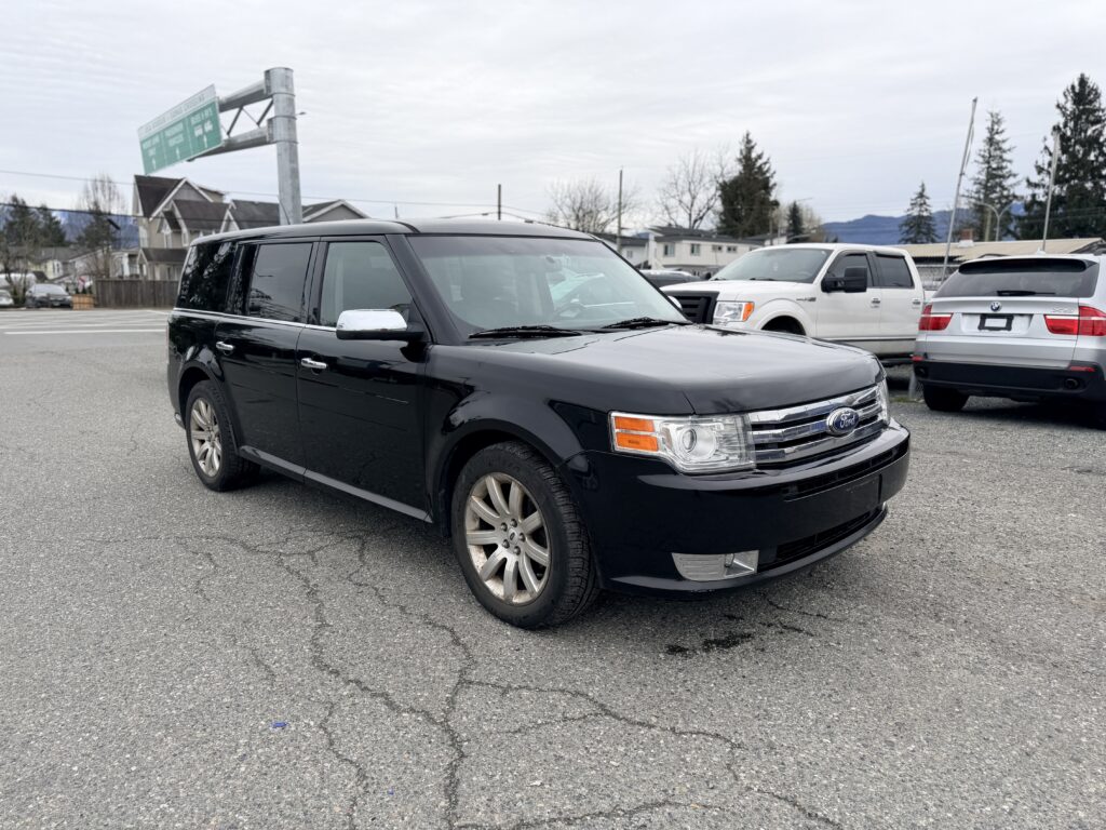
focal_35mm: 24
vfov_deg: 56.8
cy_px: 415
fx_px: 767
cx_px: 553
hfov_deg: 71.6
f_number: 1.78
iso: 80
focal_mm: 6.76
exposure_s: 1/1091
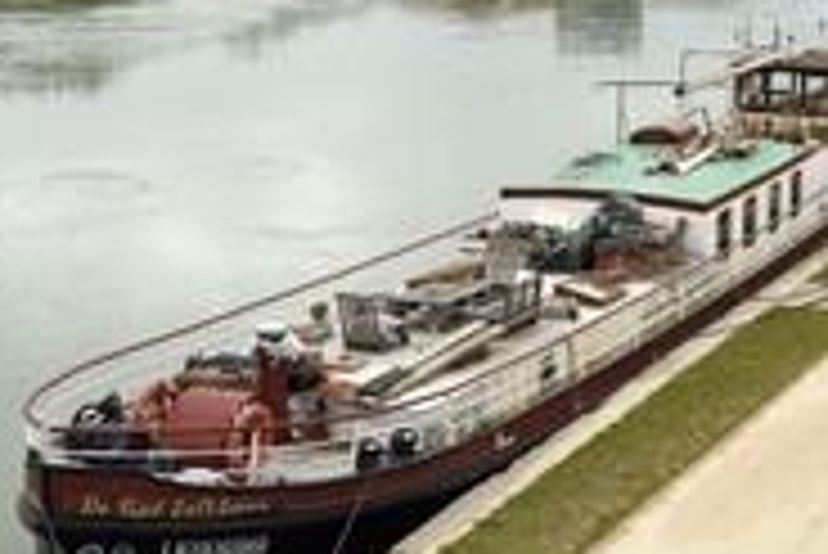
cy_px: 162
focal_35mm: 82
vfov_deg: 16.6
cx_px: 770
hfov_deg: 24.0
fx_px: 1887
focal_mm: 36
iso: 200
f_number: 10
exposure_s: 1/160
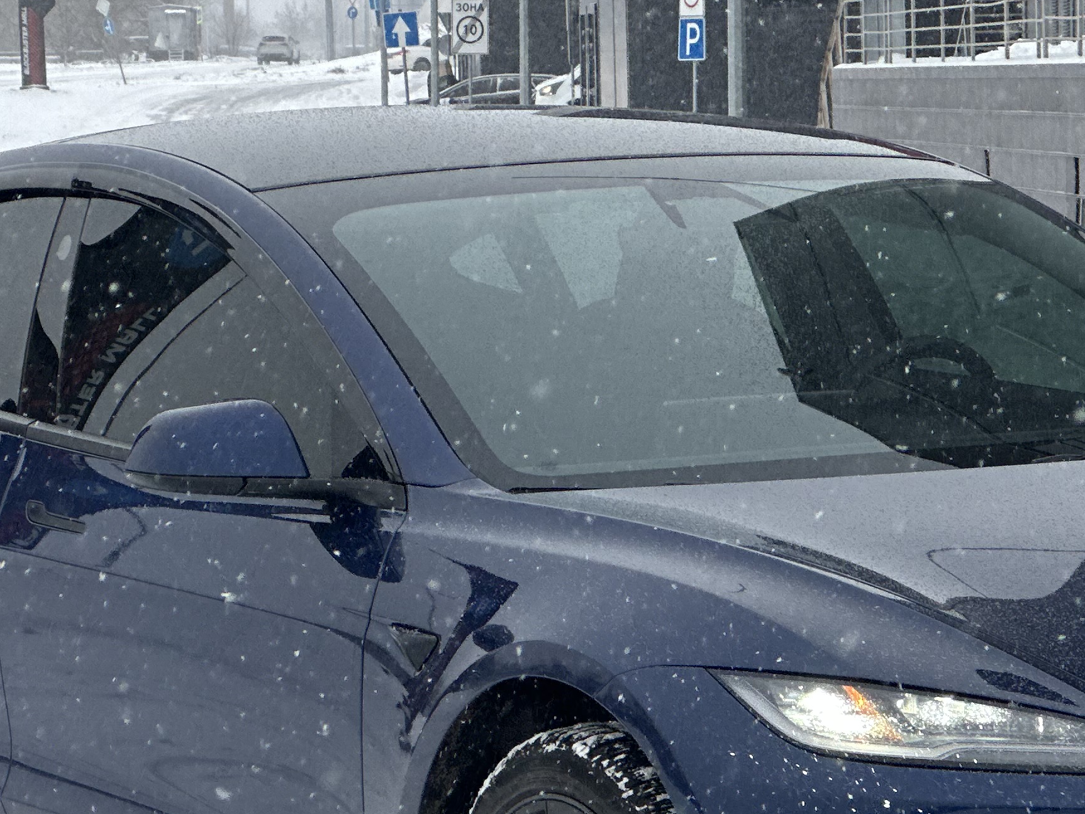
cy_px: 675
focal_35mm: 180
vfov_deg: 8.2
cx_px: 733
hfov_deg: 11.0
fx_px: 5642
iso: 40
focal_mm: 9
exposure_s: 1/121
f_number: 2.8
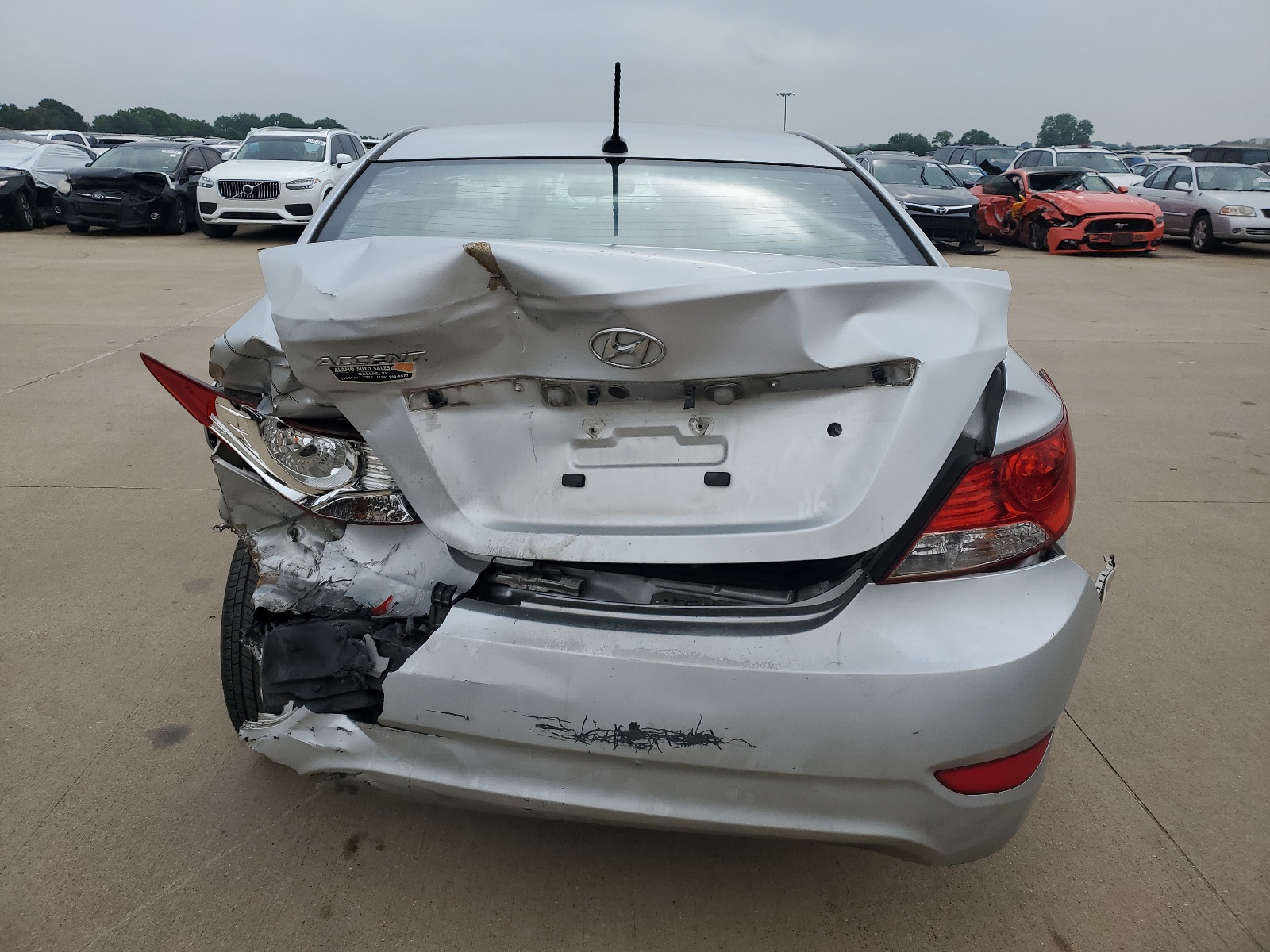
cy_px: 476
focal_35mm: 26
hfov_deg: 67.3
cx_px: 635
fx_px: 954
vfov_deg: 53.1
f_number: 1.5
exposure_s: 1/2500
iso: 50
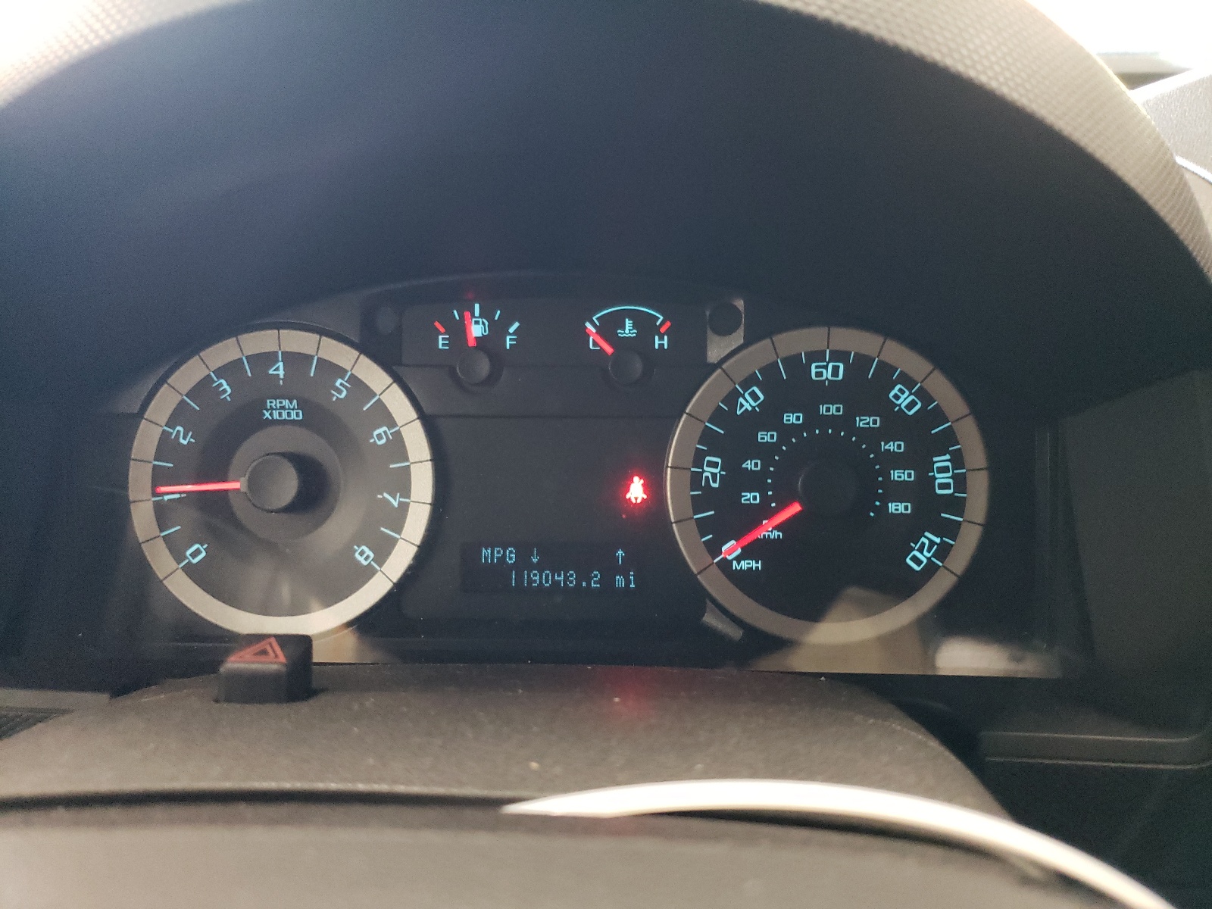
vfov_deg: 53.1
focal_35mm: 26
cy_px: 454
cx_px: 606
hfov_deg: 67.3
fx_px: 910
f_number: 1.5
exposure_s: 1/24
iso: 478
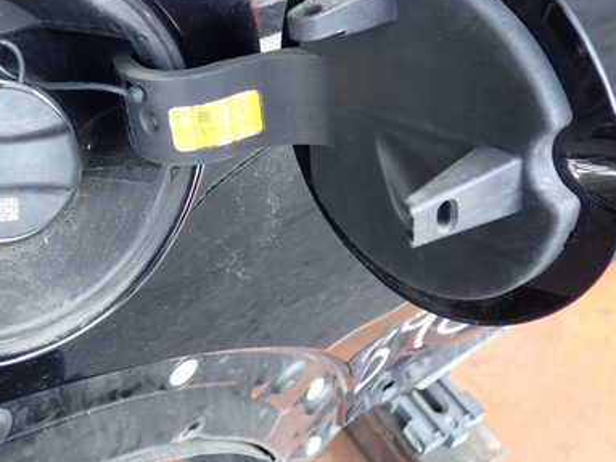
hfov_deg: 40.0
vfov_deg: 30.7
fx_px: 836
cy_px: 159
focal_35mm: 47
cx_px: 212
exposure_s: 1/60
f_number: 2.3
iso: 160
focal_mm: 5.4
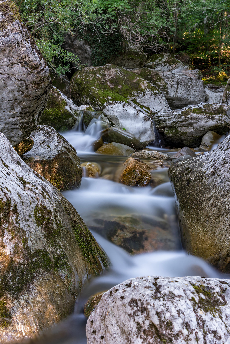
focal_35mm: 44
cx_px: 115
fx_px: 421
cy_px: 172
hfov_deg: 30.5
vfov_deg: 44.5
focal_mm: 44
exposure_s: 30
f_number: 13
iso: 100
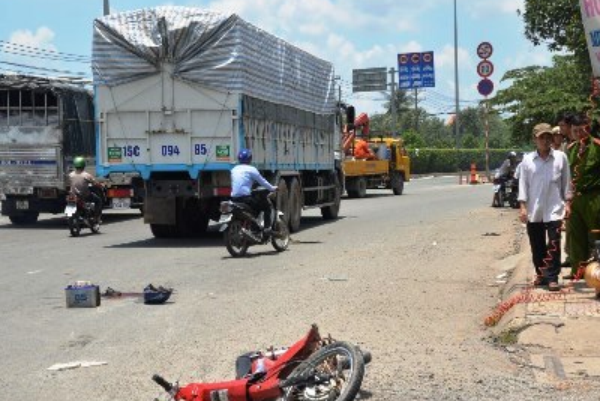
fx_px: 1250
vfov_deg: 18.2
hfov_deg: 27.0
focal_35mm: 75
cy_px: 231
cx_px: 291
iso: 100
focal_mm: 40
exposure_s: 1/250
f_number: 8
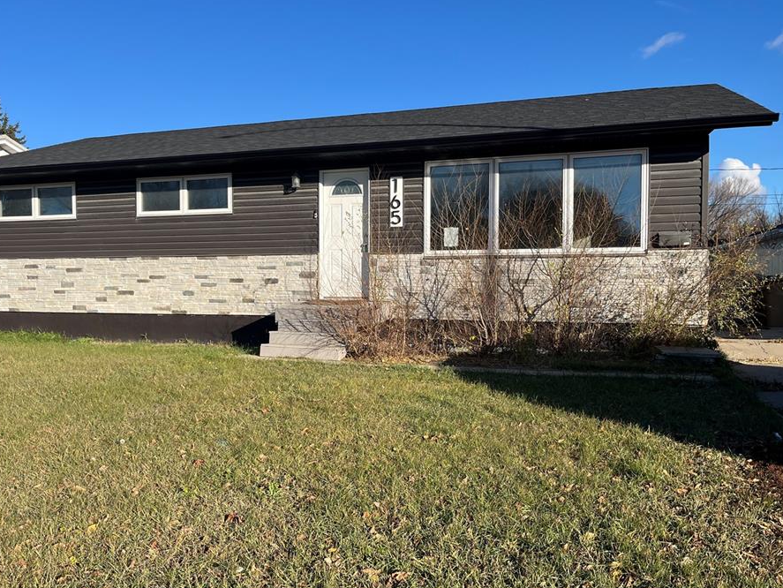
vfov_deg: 46.8
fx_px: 679
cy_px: 290
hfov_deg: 59.8
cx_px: 354
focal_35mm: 30
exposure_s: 1/2688
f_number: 1.6
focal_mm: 5.1
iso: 50
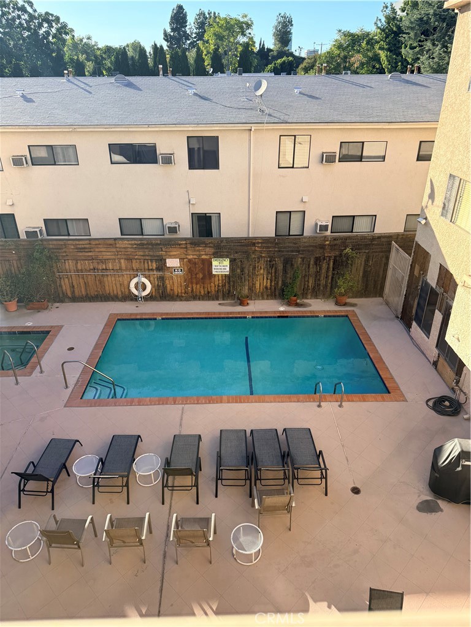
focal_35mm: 24
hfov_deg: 56.8
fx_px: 435
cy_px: 314
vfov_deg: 71.6
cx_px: 236
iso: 100
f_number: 1.78
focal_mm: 6.76
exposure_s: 1/2110
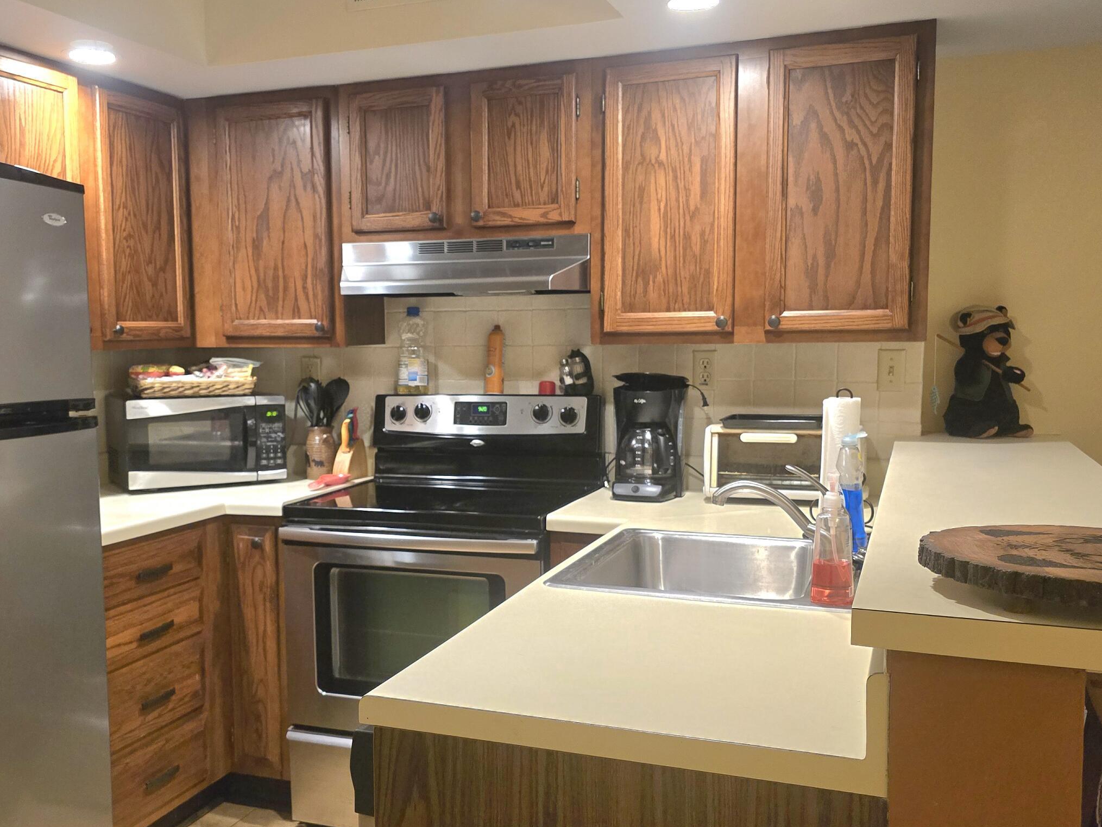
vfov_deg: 41.8
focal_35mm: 34
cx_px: 458
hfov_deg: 53.7
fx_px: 1082
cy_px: 427
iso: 1000
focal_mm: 6.3
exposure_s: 1/120
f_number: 1.7
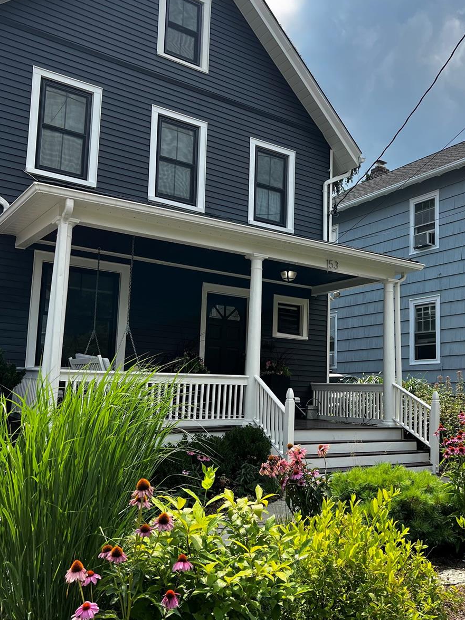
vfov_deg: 53.9
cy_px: 325
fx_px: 609
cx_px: 294
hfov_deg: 41.4
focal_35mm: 34
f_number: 1.5
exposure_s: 1/2457
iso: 50
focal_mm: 5.7
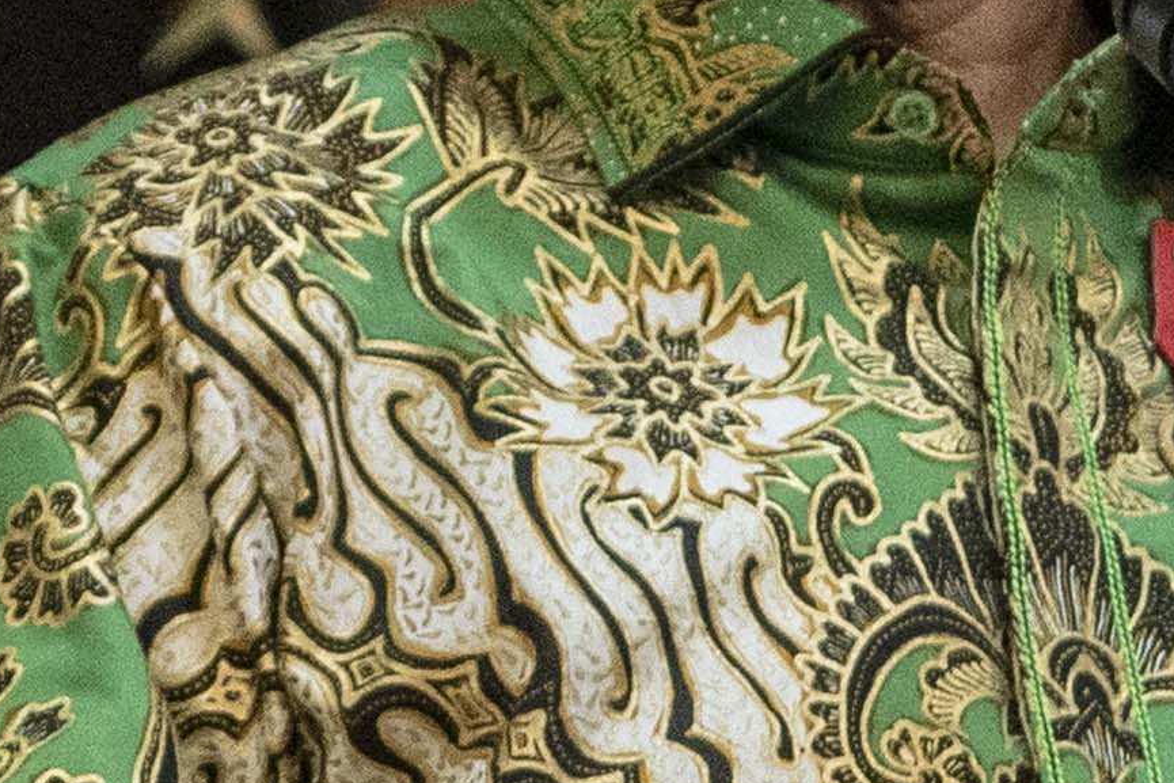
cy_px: 973
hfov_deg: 6.7
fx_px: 10078
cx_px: 156
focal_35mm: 309
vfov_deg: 4.4
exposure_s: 1/200
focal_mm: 32
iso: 2000
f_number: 2.8
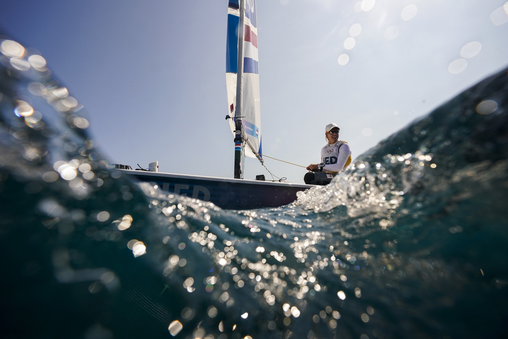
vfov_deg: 73.7
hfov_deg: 96.7
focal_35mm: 16
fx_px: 226
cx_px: 254
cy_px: 170
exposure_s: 1/4000
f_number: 5.6
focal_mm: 16
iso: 400
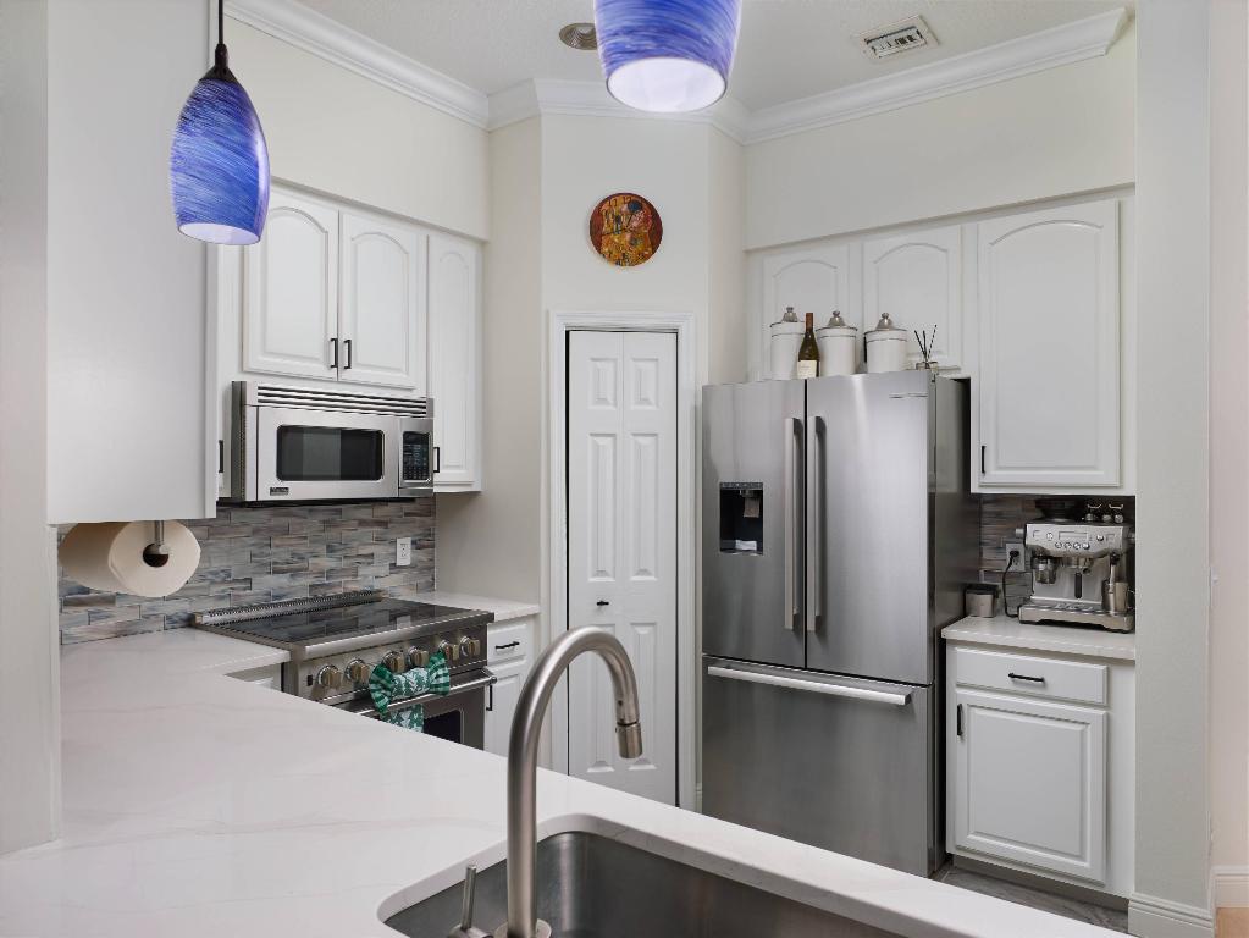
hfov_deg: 71.6
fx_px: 866
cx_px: 624
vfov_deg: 56.8
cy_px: 469
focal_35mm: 24
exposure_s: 1/250
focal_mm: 12
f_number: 5.6
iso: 100
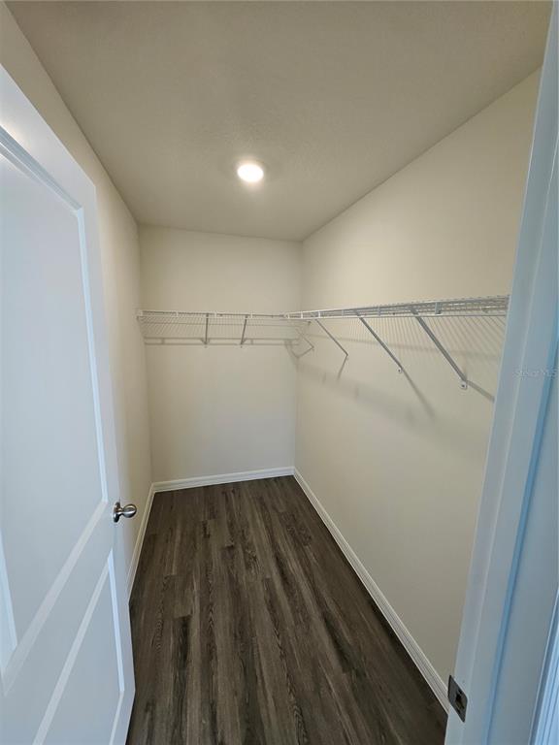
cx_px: 280
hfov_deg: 89.9
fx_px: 280
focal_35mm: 13
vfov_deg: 106.2
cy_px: 372
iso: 100
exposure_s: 1/60
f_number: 2.2
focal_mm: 1.7
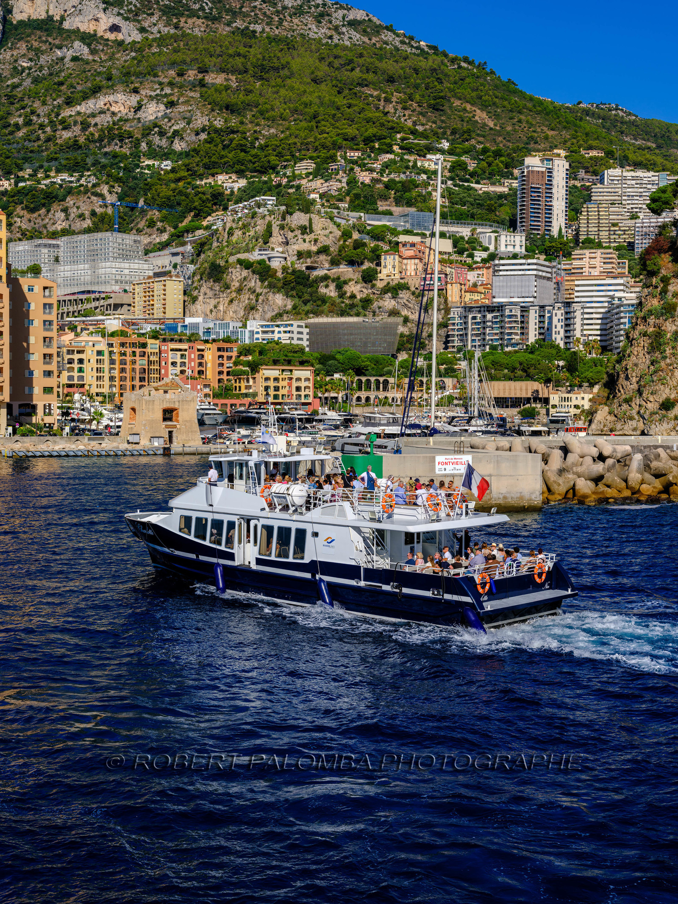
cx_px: 339
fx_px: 1306
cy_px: 452
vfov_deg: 38.2
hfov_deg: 29.1
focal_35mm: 50
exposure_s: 1/640
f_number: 11
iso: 320
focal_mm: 63
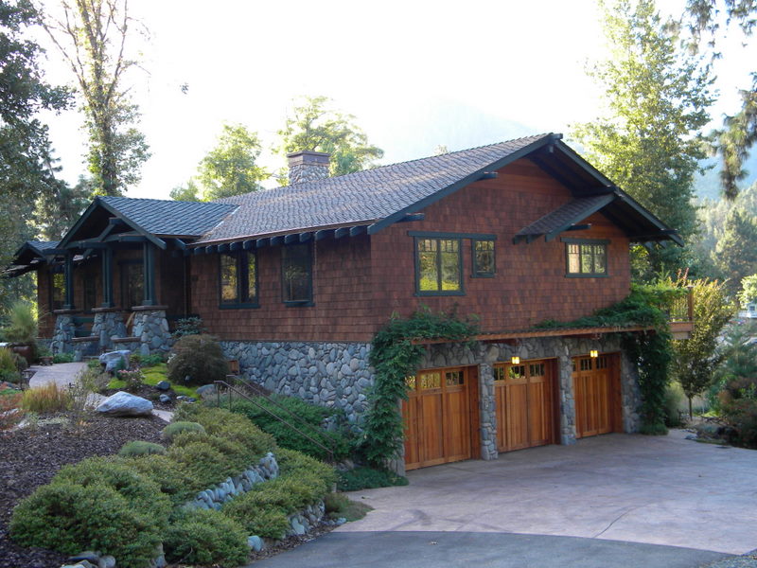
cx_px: 378
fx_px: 897
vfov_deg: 35.1
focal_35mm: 41
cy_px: 284
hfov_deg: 45.8
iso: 80
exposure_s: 1/36
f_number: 3.8
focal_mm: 7.3
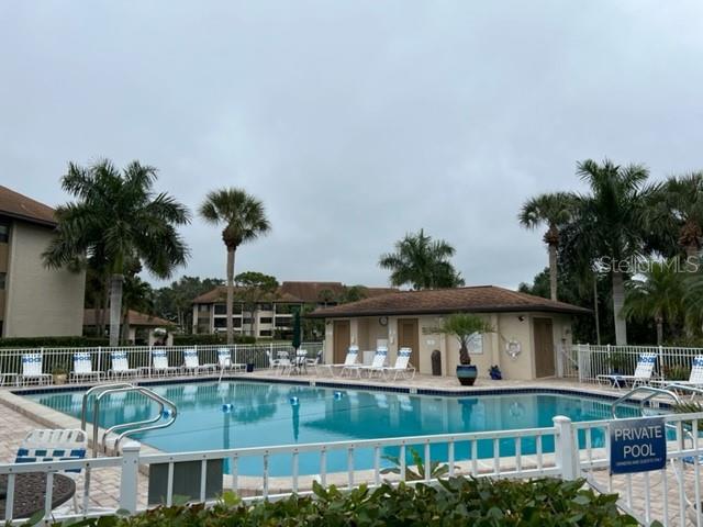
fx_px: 528
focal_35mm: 26
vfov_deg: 53.1
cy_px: 264
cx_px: 352
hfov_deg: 67.3
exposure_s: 1/2123
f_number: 1.5
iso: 50
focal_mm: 5.7
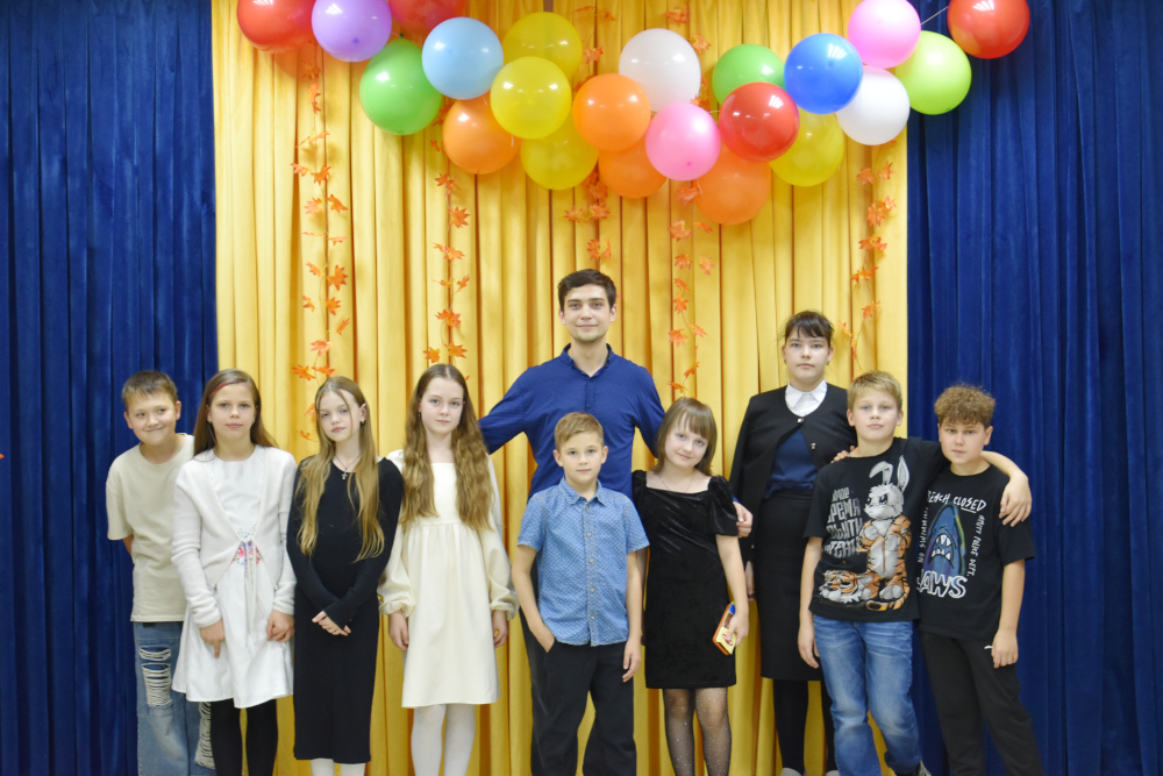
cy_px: 388
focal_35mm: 57
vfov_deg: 23.8
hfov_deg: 35.0
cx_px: 582
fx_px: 1842
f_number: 4.5
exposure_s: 1/60
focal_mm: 38
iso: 900
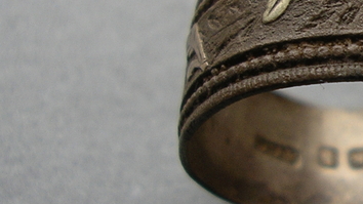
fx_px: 1126
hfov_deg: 17.9
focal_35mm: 117
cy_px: 44
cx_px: 361
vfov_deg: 10.3
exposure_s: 1/125
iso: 50
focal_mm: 5.8
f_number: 2.9
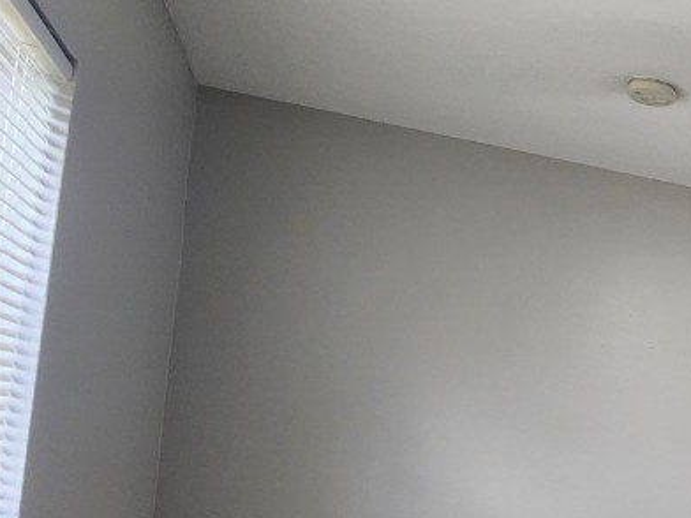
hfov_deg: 36.0
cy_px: 352
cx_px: 897
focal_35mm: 34
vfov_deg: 41.2
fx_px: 679
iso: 160
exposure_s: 1/60
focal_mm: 2.2
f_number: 2.2
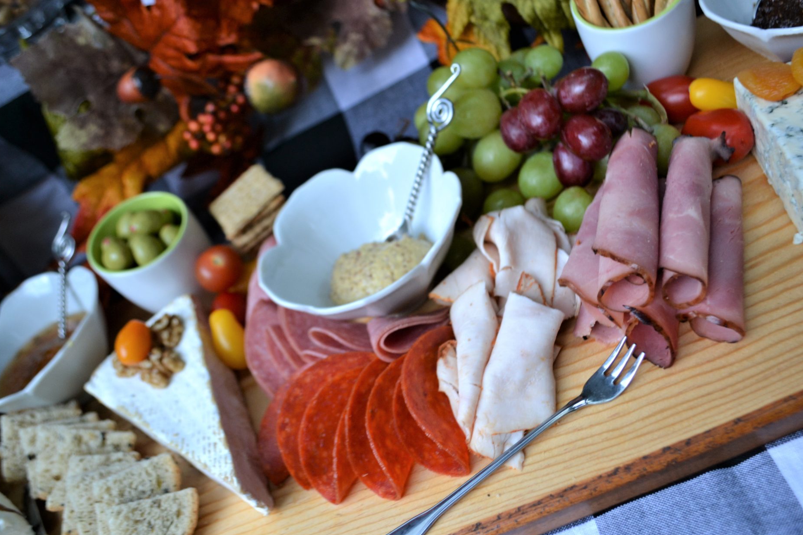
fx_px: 691
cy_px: 269
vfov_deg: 42.3
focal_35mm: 31
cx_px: 395
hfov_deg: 60.3
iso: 560
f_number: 3.8
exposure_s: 1/60
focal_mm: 20
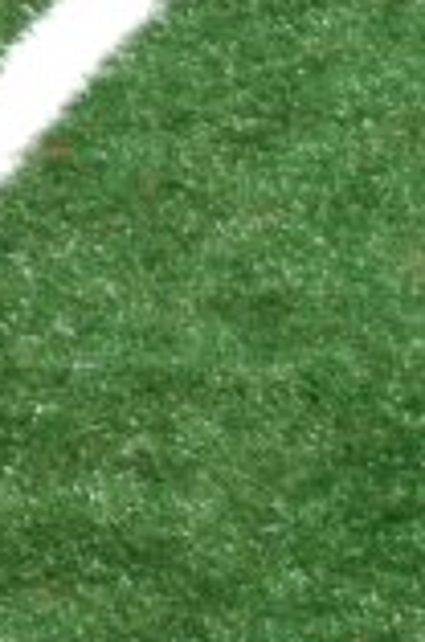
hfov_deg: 0.6
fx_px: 40782
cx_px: 791
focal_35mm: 2293
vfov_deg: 0.9
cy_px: 352
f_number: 5.6
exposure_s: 1/800
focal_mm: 400
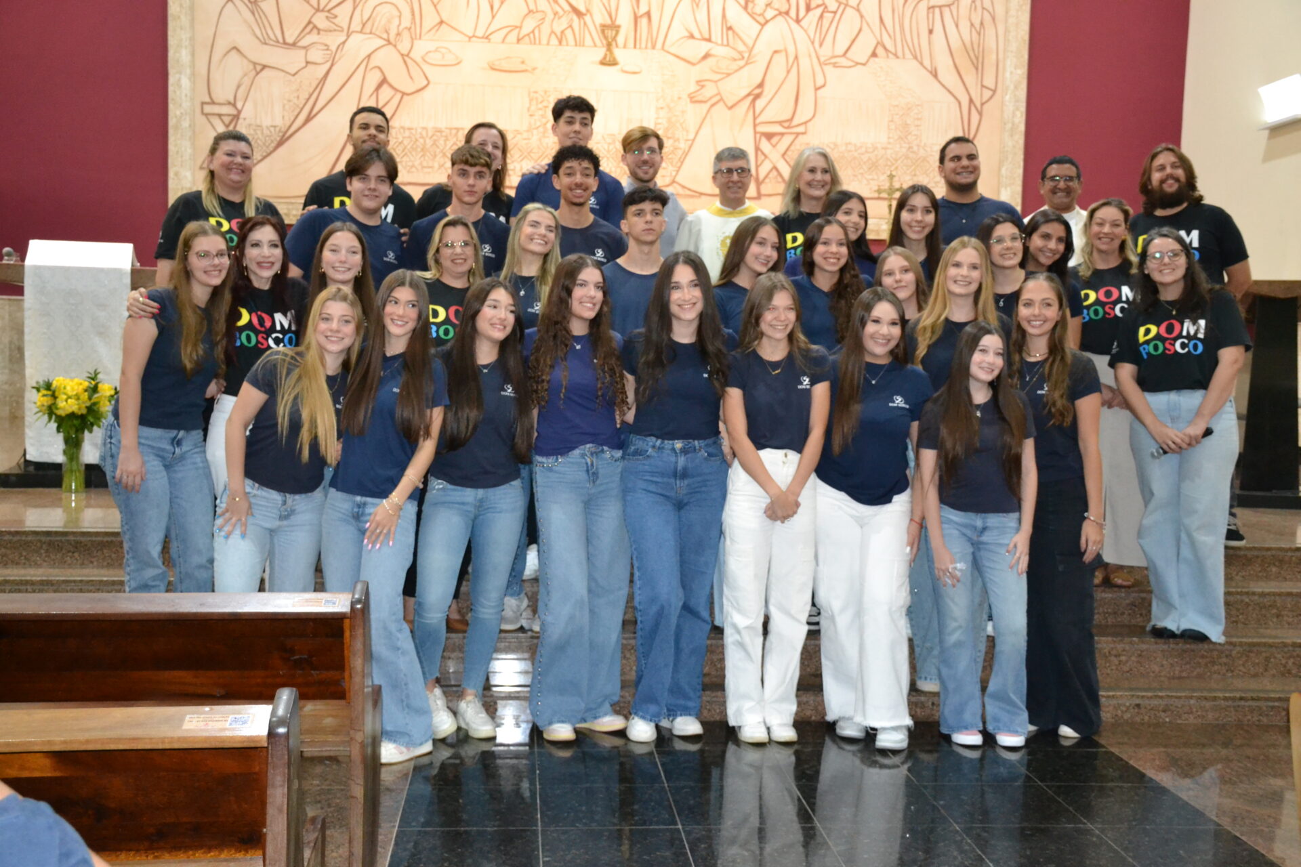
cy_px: 434
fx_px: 1409
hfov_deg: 49.6
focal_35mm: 39
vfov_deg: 34.2
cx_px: 650
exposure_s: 1/60
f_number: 3.8
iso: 2800
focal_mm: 26
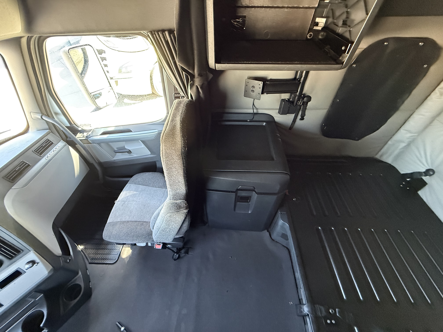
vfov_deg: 85.7
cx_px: 222
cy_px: 166
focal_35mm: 14
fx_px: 179
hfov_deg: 102.1
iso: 800
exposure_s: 1/60
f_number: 2.2
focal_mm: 2.22
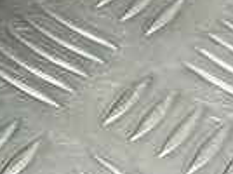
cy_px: -287
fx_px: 1183
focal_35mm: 176
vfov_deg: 7.7
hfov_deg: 9.5
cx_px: -389
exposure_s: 1/50
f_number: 1.6
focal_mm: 4.11
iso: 155
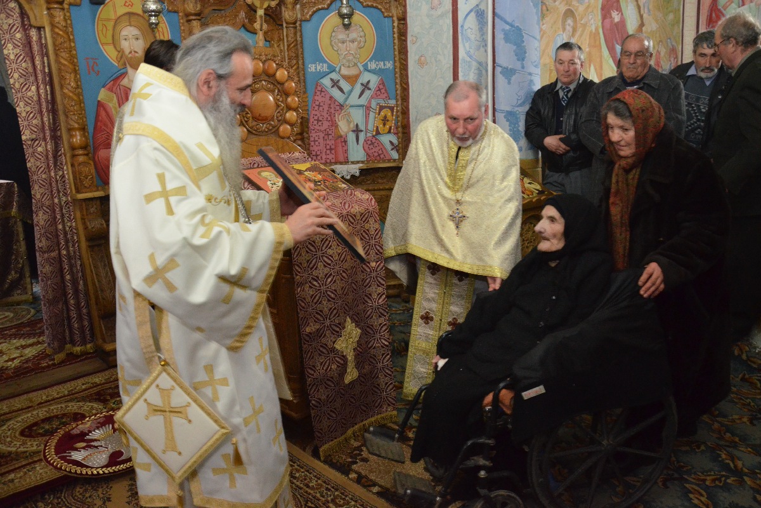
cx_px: 380
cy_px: 254
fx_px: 571
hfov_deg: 67.4
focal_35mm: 27
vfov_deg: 47.9
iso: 3200
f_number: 4
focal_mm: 18
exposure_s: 1/60
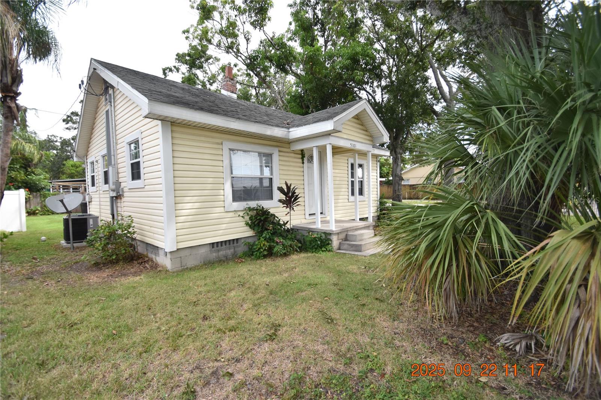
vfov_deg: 77.3
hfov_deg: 100.4
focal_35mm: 15
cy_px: 200
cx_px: 300
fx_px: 250
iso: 800
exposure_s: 1/3000
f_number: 4
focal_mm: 10
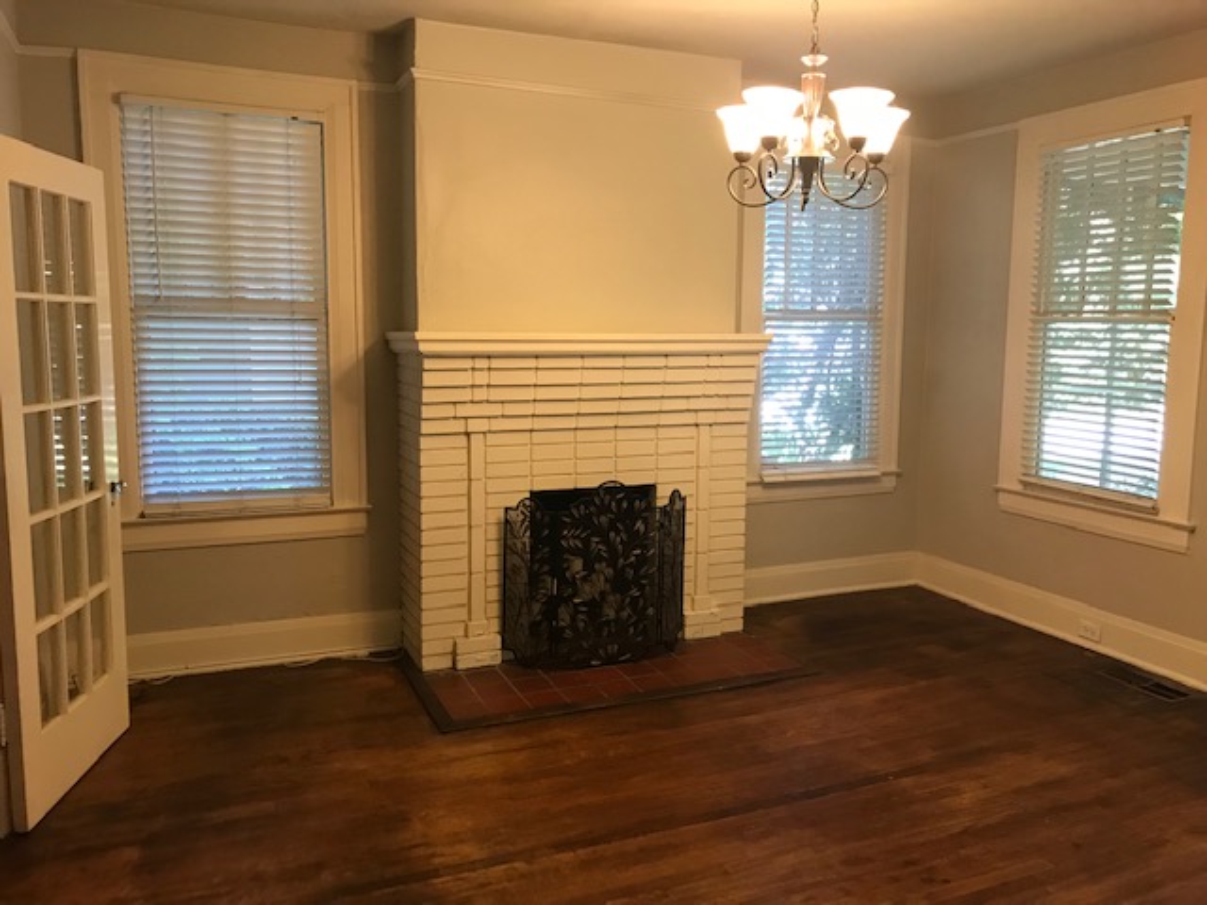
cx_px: 604
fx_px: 976
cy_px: 452
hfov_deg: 63.4
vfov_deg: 49.7
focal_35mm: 28
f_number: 1.8
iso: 50
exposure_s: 1/15
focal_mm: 3.99
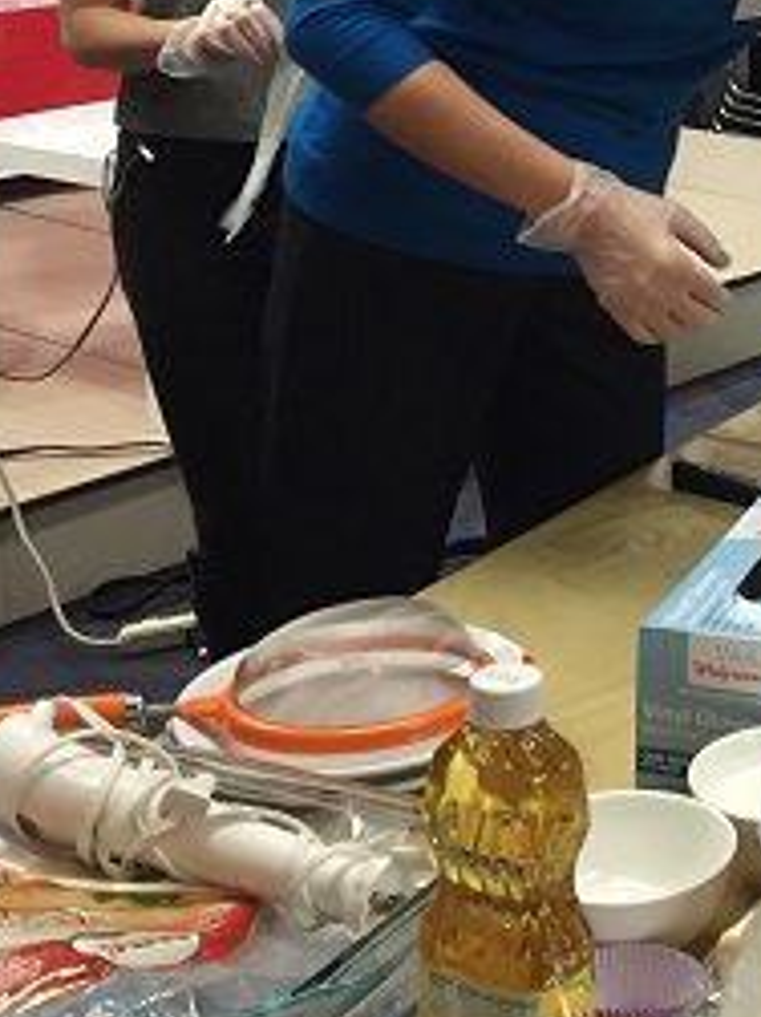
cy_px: 79
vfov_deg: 25.1
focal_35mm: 75
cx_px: 907
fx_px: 2200
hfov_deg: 18.6
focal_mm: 4.15
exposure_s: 1/30
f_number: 2.2
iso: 100
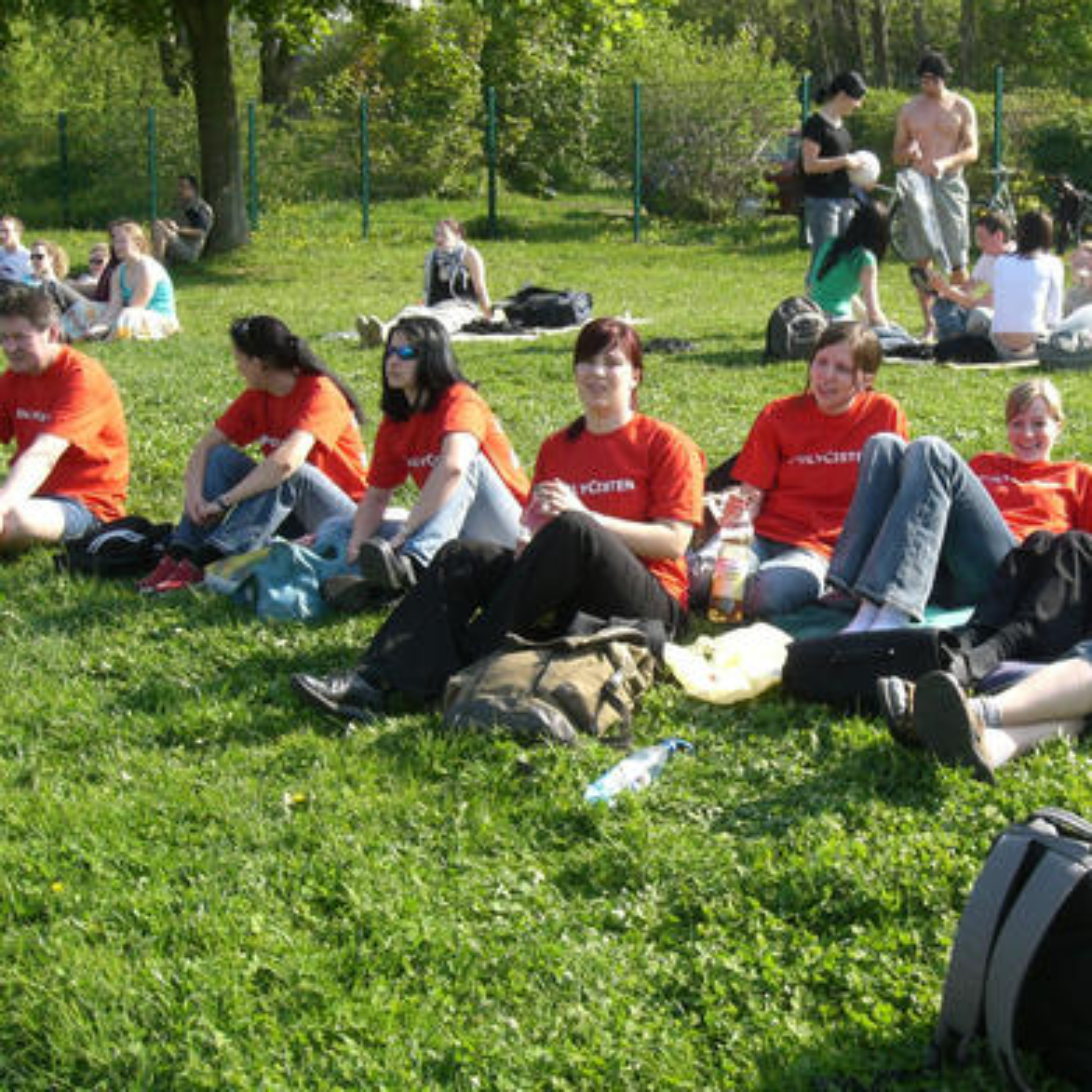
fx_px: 1963
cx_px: 760
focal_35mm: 55
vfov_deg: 31.1
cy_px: 600
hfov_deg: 30.8
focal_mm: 6.3
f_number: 4.4
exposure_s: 1/200
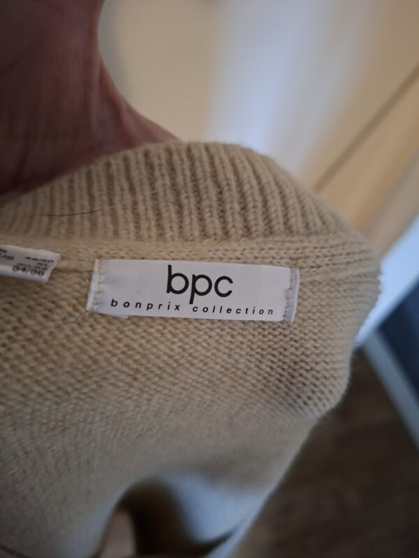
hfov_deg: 58.9
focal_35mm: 23
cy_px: 279
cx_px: 210
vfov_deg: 73.9
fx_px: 371
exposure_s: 1/25
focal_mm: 5.54
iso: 800
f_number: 1.8
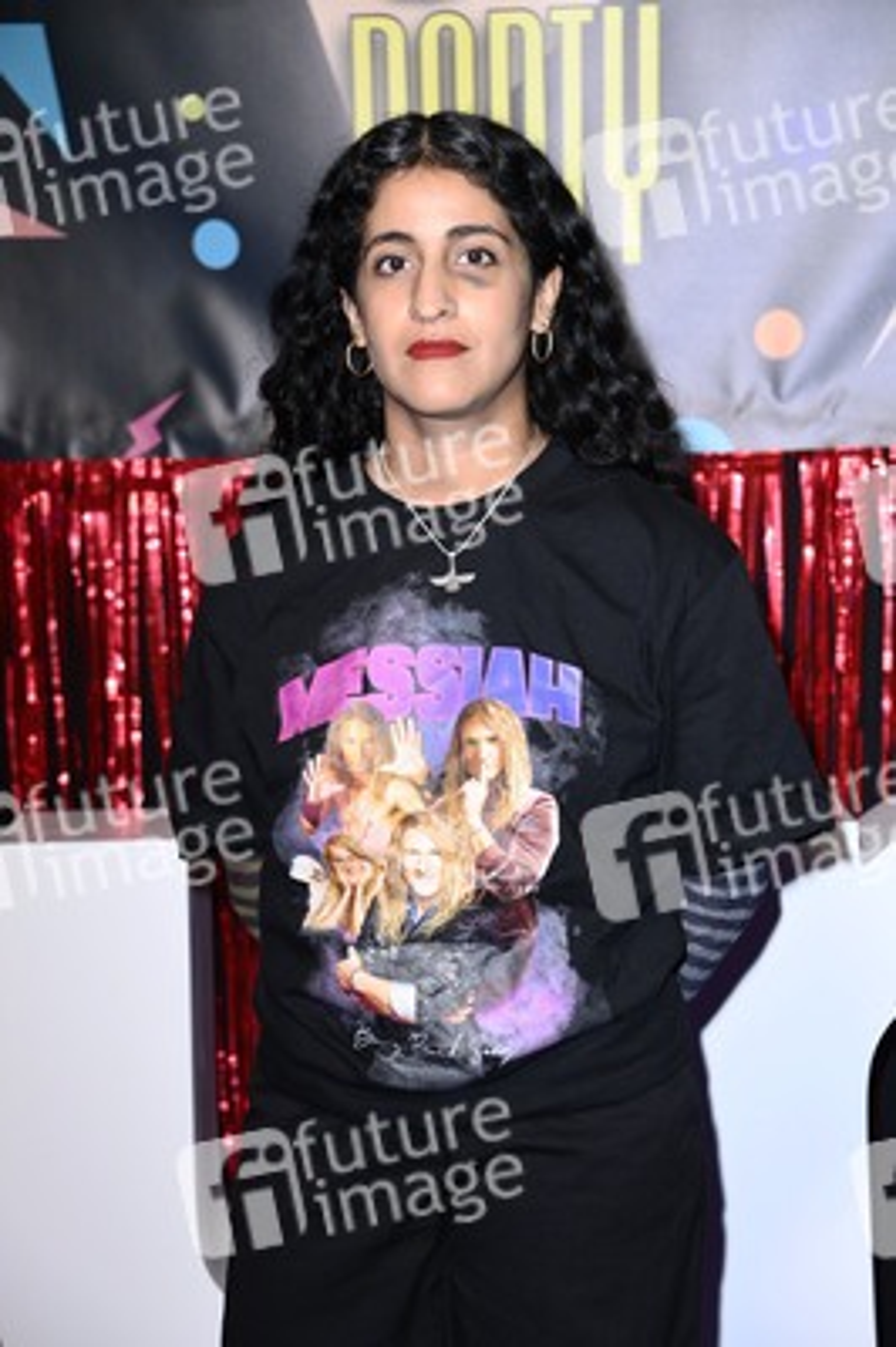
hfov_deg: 14.8
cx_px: 448
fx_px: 3440
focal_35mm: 92
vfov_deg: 22.2
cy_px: 674
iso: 2000
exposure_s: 1/250
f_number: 5.6
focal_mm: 92
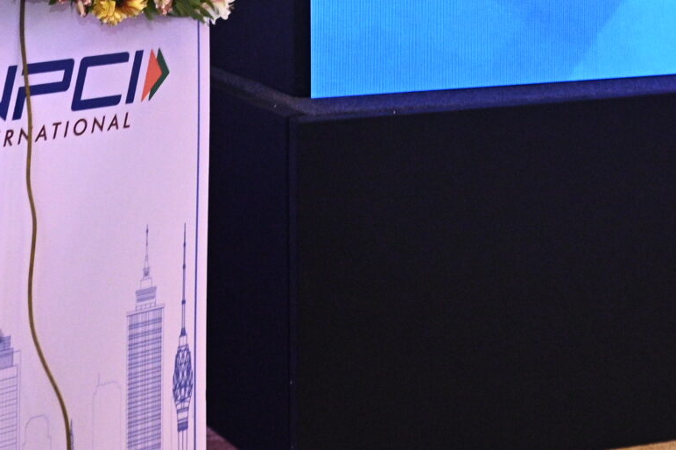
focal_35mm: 116
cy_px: -228
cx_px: 471
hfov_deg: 17.6
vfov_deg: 11.3
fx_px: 2177
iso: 5000
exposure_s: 1/125
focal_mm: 35
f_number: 5
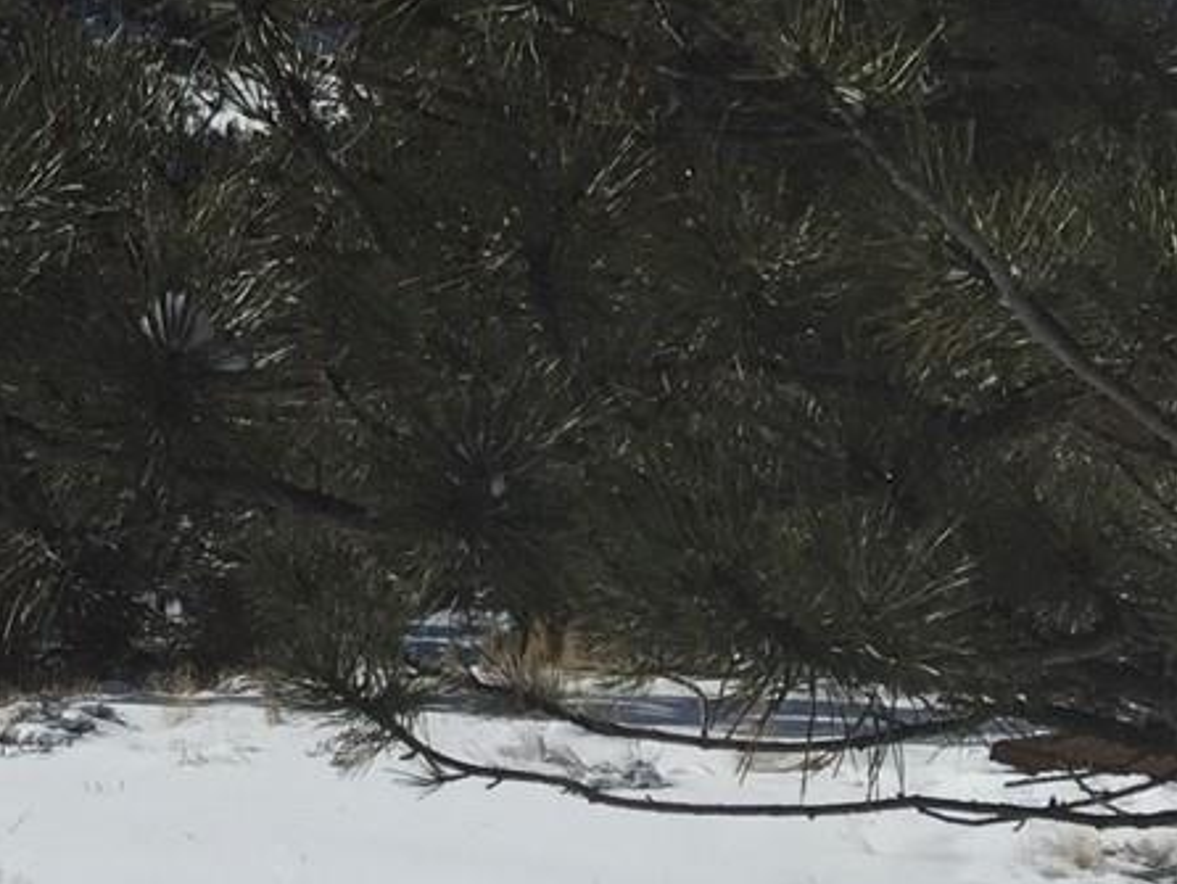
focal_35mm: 104
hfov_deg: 16.0
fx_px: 3538
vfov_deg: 14.0
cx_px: -932
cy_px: -42
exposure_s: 1/7937
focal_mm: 4.15
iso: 32
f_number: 2.2
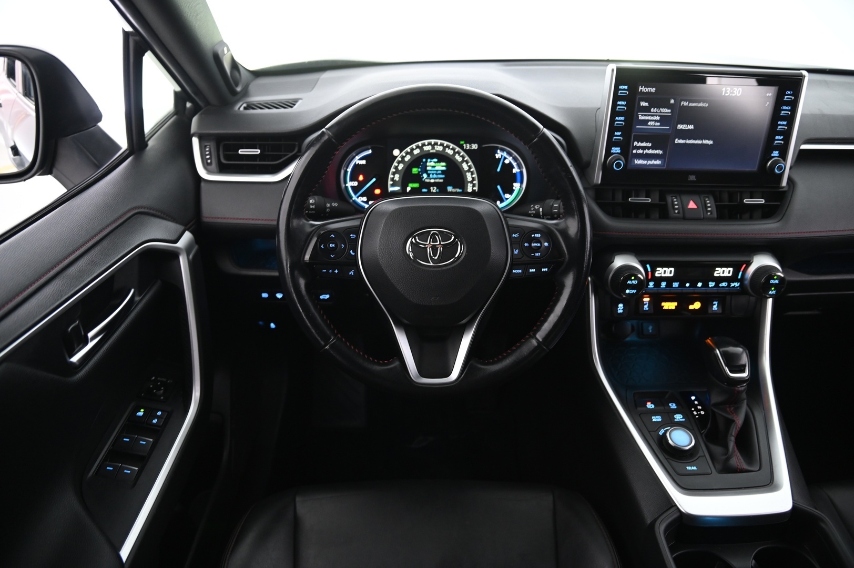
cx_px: 427
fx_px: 569
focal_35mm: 24
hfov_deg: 73.8
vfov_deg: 53.1
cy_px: 284
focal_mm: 24
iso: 2000
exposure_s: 1/15
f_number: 4
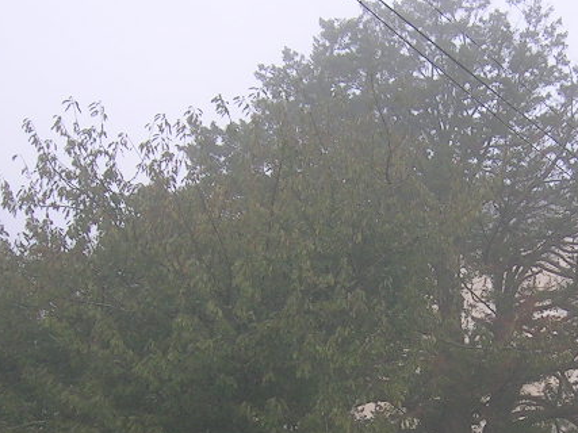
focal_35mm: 84
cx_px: 439
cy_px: 384
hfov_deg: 23.0
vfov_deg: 17.3
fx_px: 1402
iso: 50
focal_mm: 5.4
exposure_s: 1/99.2
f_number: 2.8
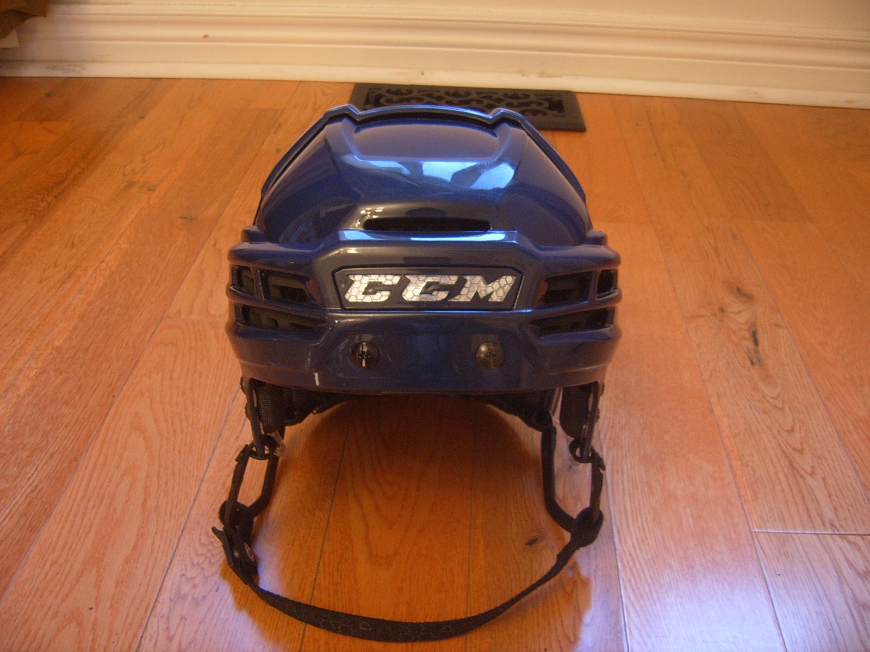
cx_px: 435
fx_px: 880
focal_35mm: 35
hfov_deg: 52.6
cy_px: 326
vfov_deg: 40.7
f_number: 2.8
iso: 100
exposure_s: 1/8
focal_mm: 5.8
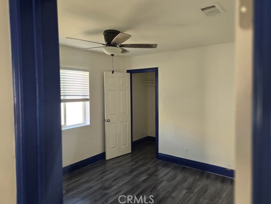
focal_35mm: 24
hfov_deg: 71.6
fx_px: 188
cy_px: 99
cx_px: 137
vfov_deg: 56.8
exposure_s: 1/120
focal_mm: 5.4
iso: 160
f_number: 1.8
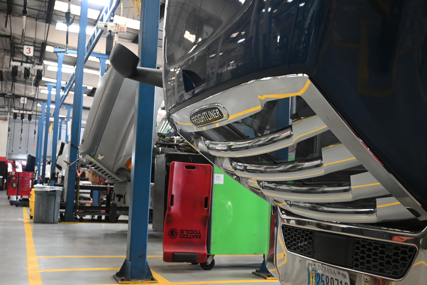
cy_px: 142
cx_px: 214
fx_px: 471
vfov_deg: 33.6
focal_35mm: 40
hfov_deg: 48.7
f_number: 4.5
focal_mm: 26.5
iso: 1800
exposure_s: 1/100
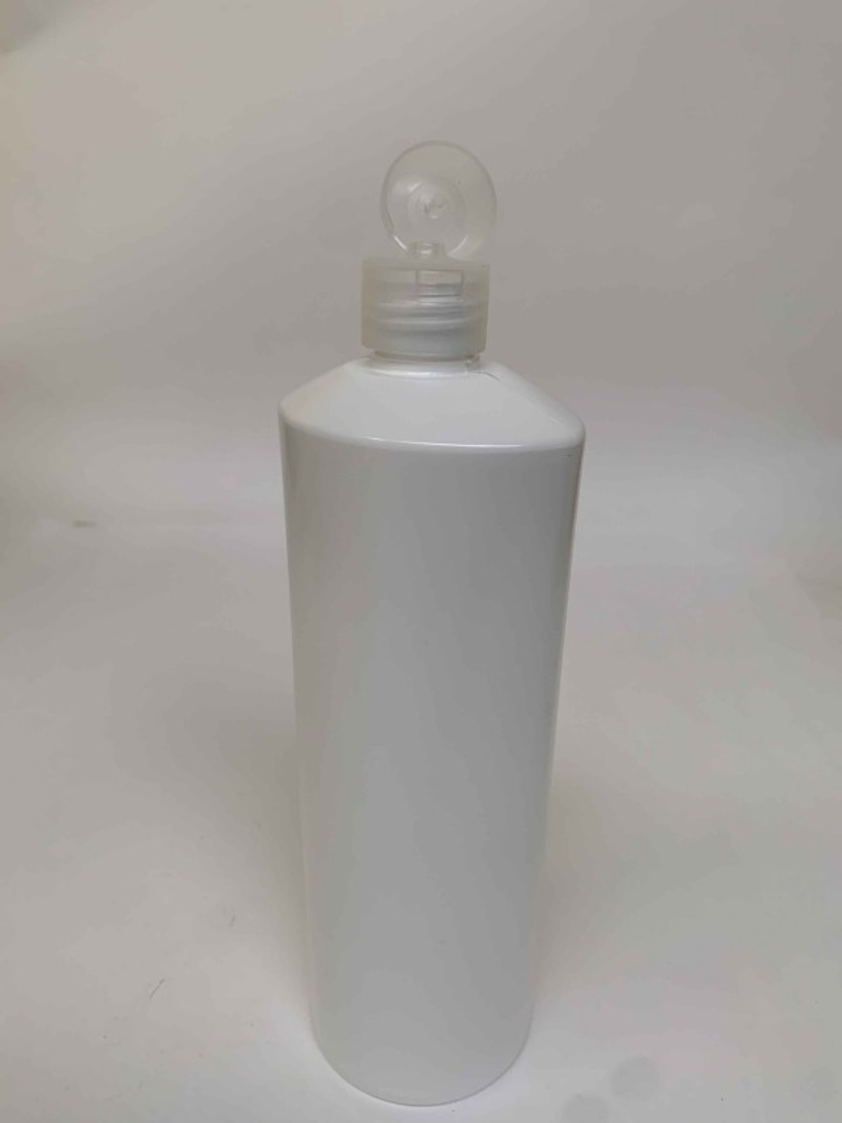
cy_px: 562
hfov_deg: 53.1
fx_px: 843
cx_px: 421
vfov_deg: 67.3
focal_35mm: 26
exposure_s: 1/121
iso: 50
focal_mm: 4.25
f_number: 1.8
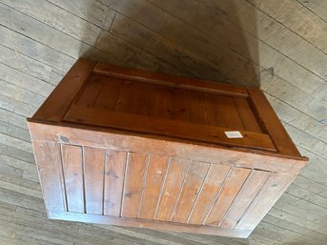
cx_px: 164
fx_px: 227
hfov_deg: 71.6
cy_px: 122
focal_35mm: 24
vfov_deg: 56.8
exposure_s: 1/60
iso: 500
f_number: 1.78
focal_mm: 6.86
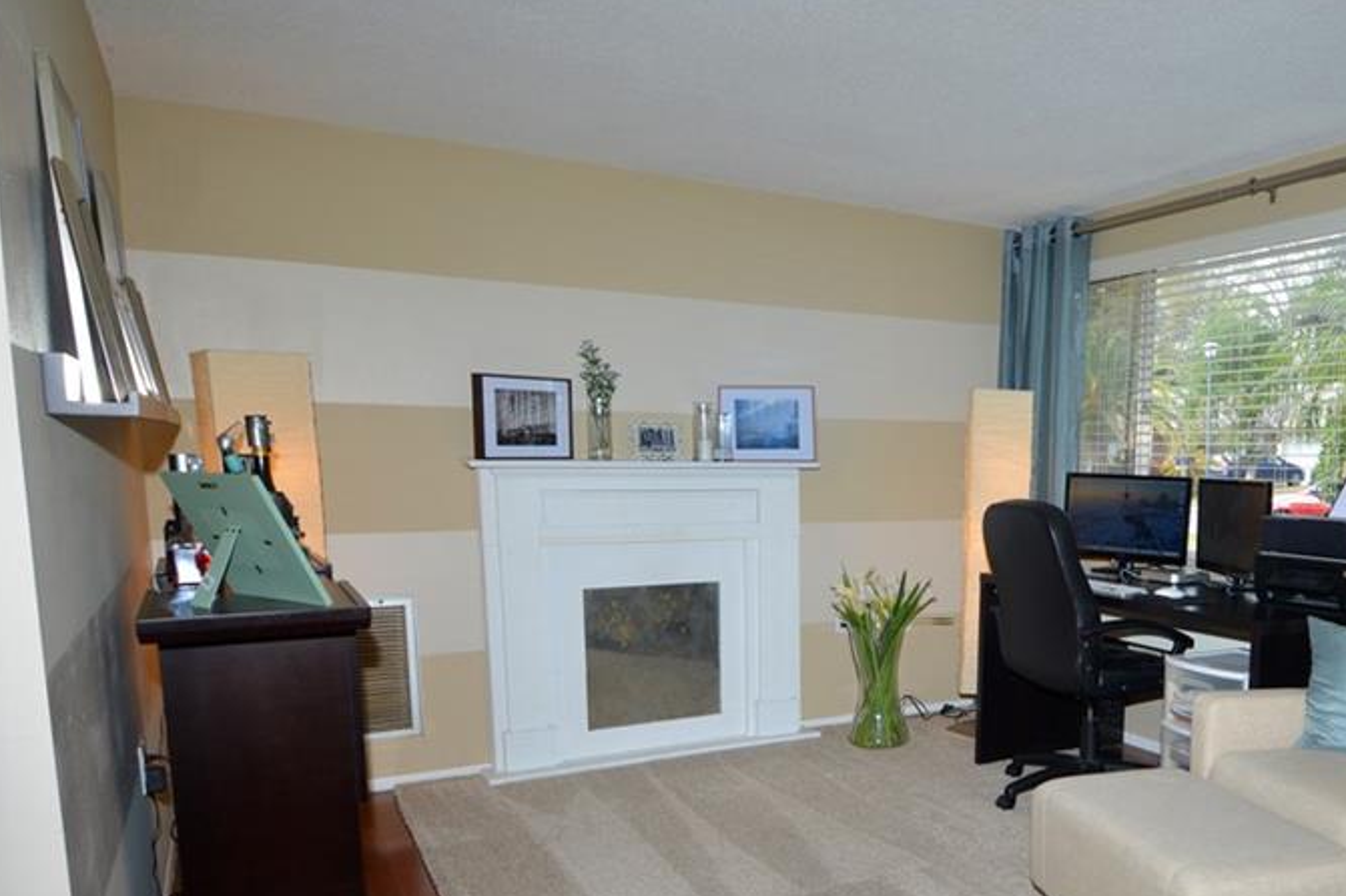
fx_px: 1112
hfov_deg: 59.6
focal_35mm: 30
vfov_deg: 43.0
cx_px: 981
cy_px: 629
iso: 100
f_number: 8
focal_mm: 13
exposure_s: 1/20
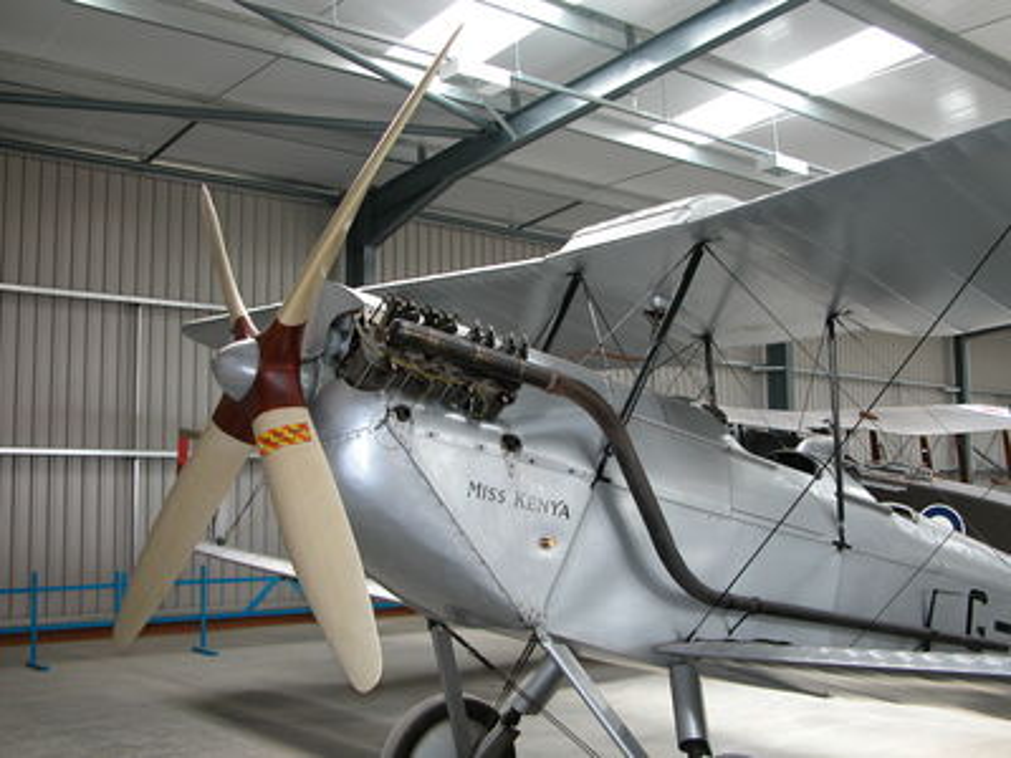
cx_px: 506
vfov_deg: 36.8
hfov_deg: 47.9
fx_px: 1139
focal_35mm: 39
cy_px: 379
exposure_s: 1/50.3
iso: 100
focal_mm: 10
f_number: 2.9
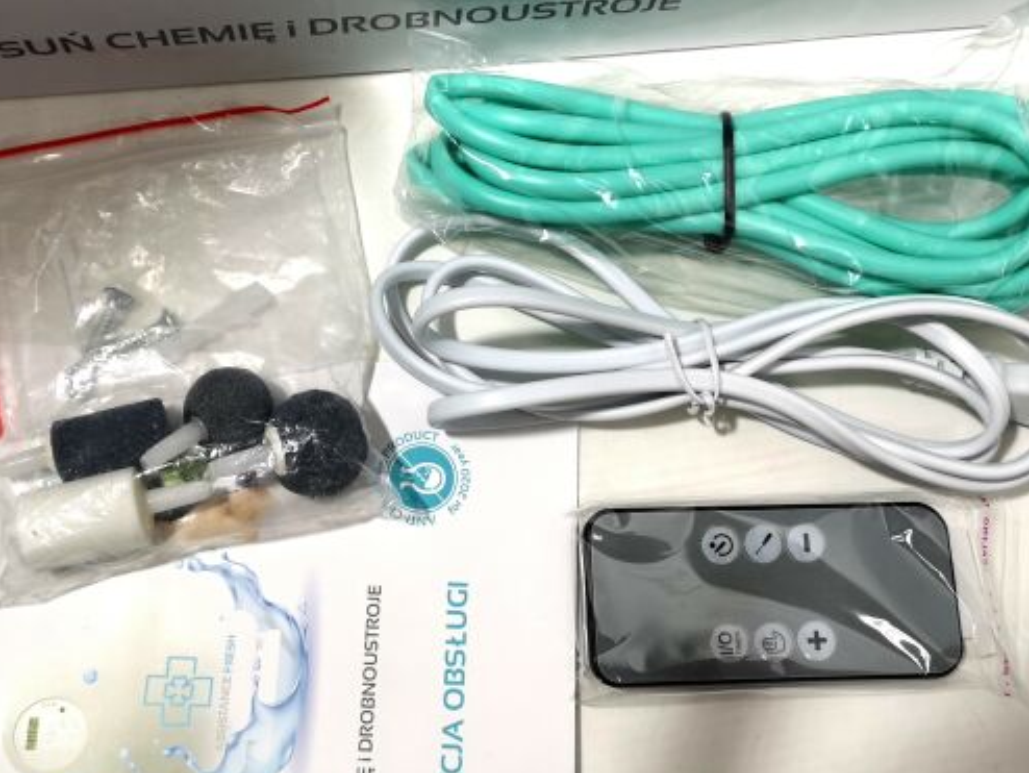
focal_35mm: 42
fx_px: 1249
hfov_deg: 44.7
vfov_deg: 34.3
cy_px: 330
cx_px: 465
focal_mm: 5.58
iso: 50
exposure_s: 1/100
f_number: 1.8
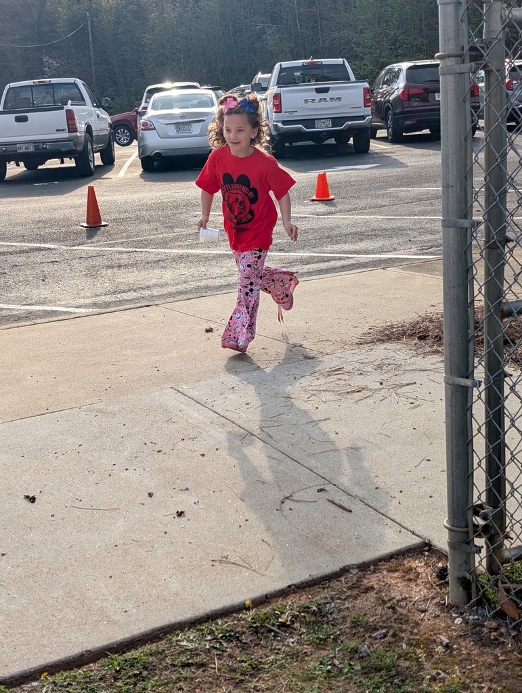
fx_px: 983
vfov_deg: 38.9
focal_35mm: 49
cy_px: 346
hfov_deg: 29.7
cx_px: 261
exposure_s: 1/1104
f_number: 1.68
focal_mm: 6.9
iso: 36
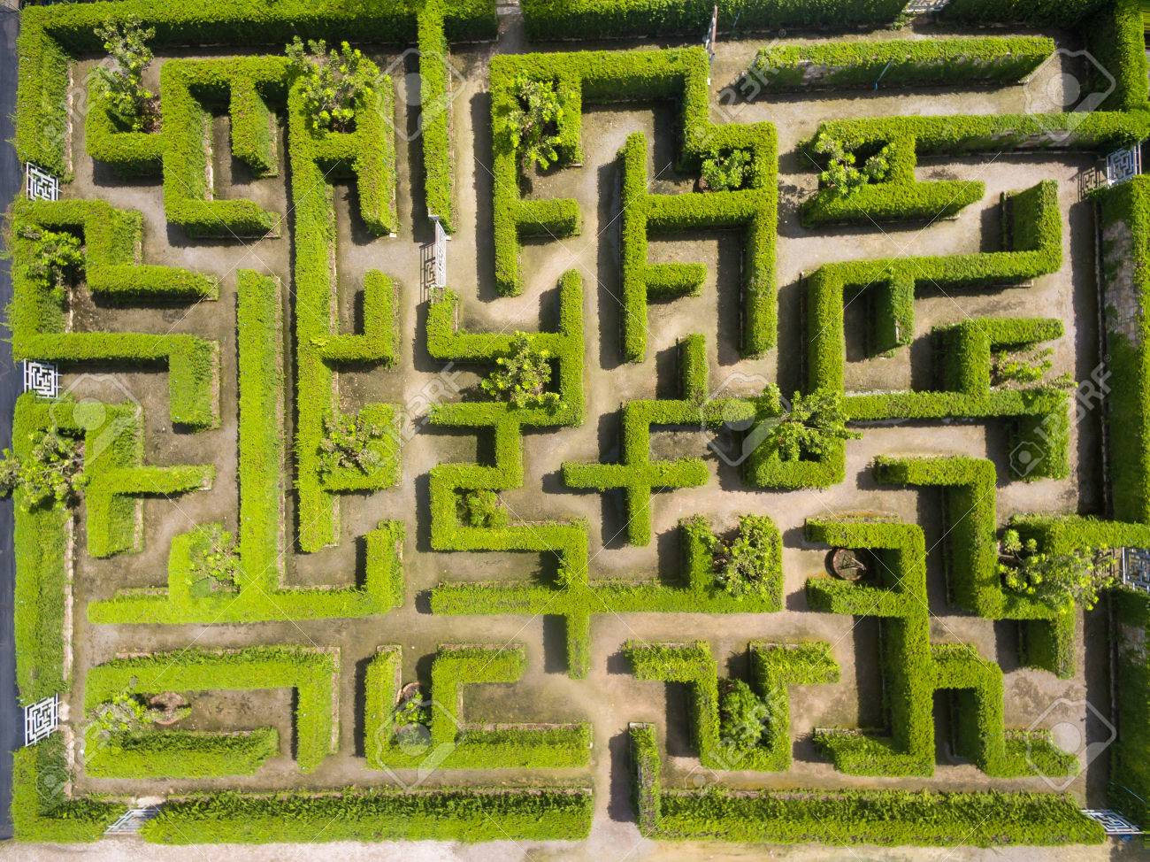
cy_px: 431
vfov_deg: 65.9
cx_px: 575
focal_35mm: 20
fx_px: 664
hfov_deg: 81.8
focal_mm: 3.61
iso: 100
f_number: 2.8
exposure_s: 1/1000
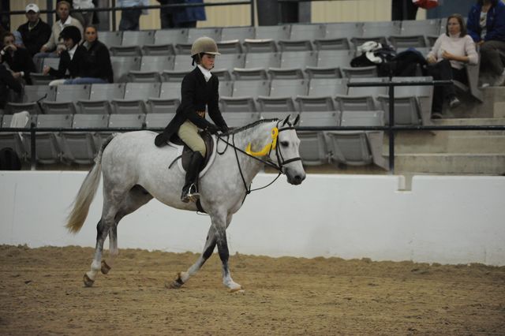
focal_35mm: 150
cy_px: 168
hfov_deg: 13.7
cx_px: 252
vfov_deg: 9.1
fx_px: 2103
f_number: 2.8
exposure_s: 1/500
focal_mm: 150
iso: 6400
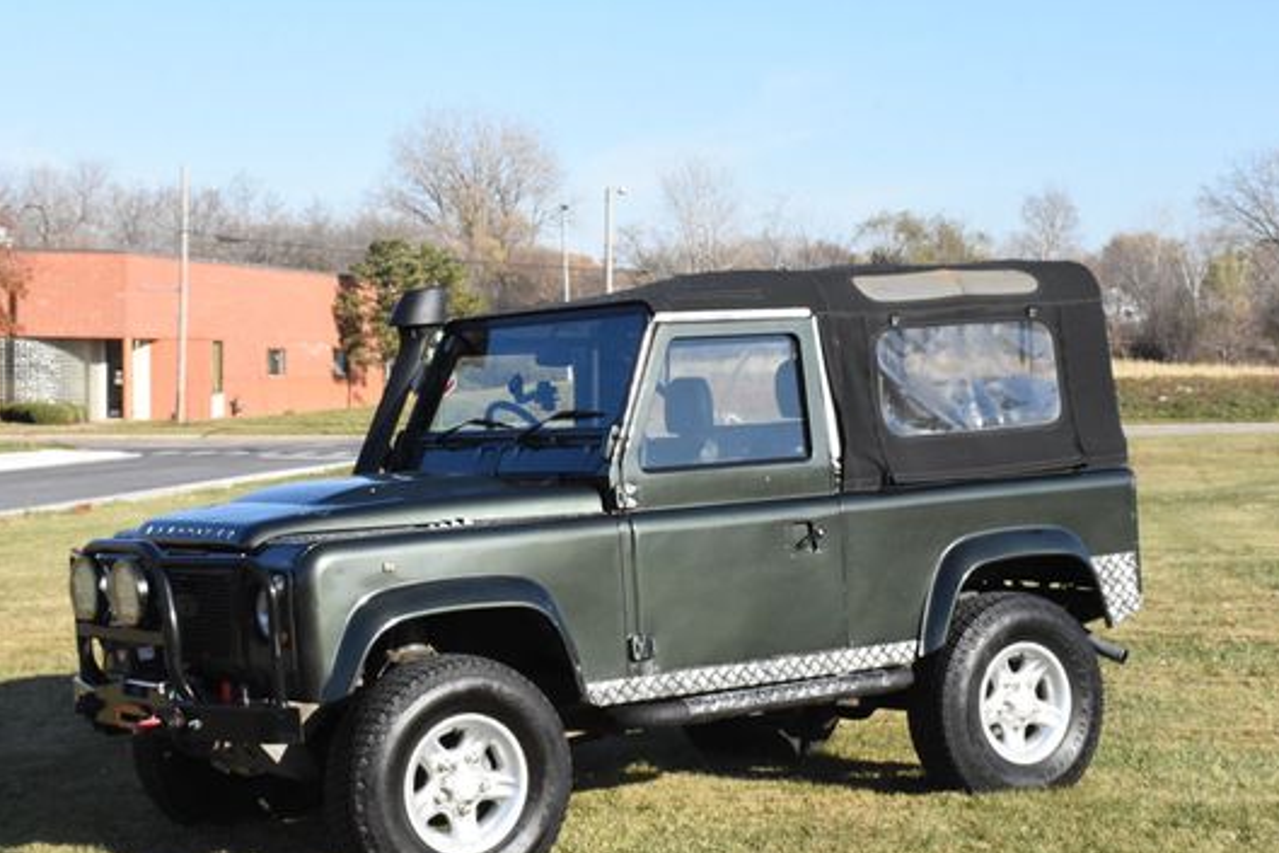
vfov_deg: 19.7
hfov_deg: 29.2
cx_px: 617
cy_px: 471
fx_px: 2452
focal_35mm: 69
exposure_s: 1/1600
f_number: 13
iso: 2000
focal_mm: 38
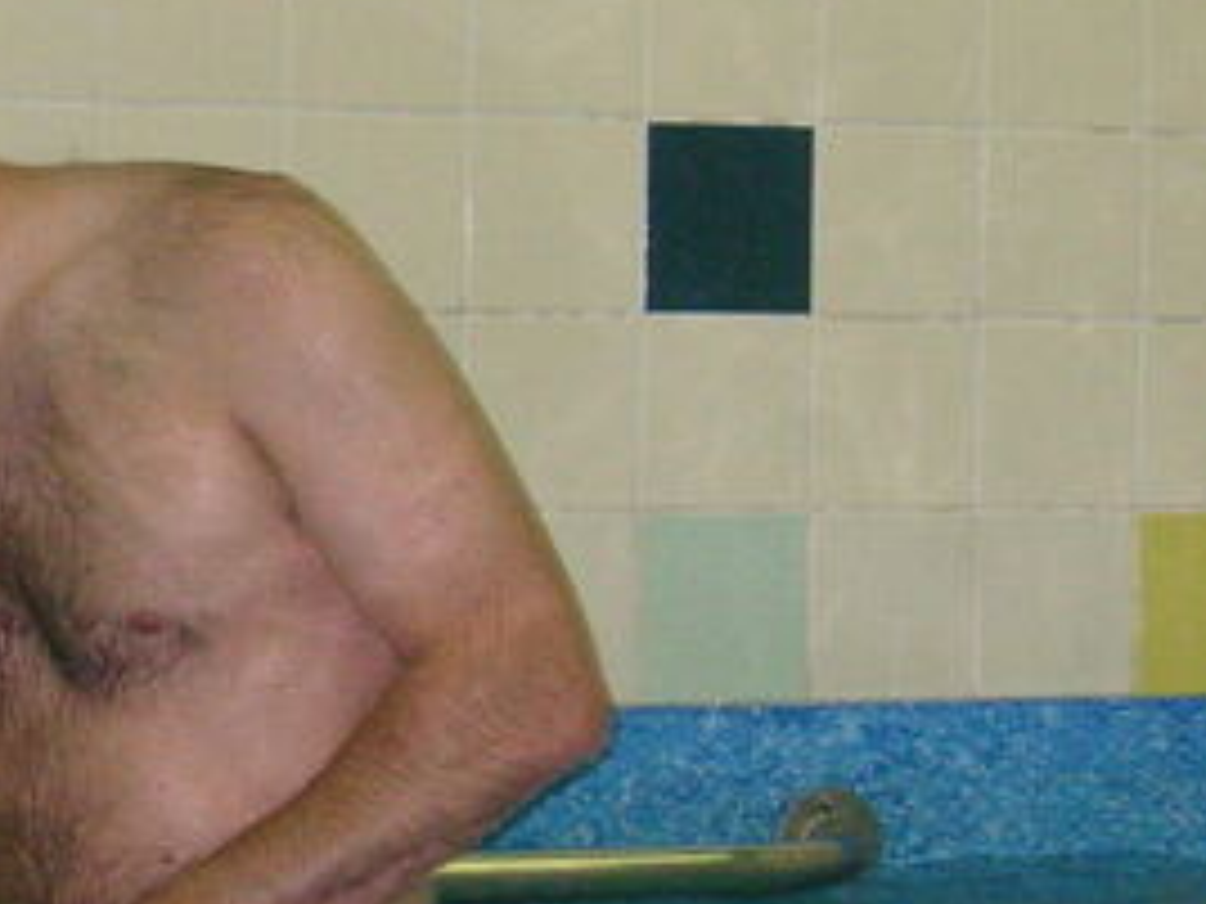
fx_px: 5505
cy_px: 387
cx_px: 266
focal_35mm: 158
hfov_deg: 12.5
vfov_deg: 9.4
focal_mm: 8.9
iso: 160
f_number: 3.6
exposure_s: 1/45
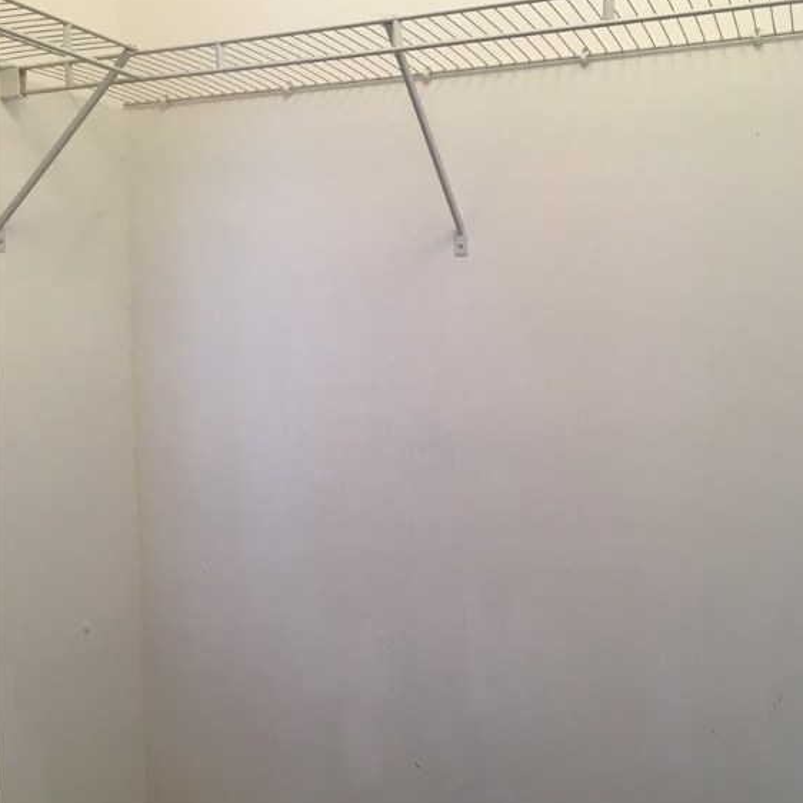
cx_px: 406
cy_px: 447
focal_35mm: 35
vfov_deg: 47.1
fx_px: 919
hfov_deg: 47.2
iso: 40
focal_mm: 4.15
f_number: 2.2
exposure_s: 1/33
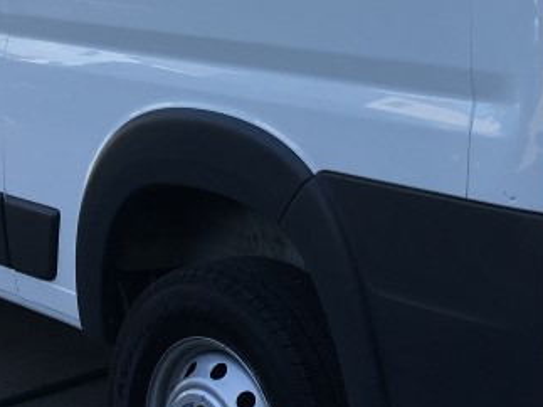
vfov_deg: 15.8
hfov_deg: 21.3
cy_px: 13
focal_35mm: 92
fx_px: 1443
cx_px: 318
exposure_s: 1/596
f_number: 2.2
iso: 25
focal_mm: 4.15
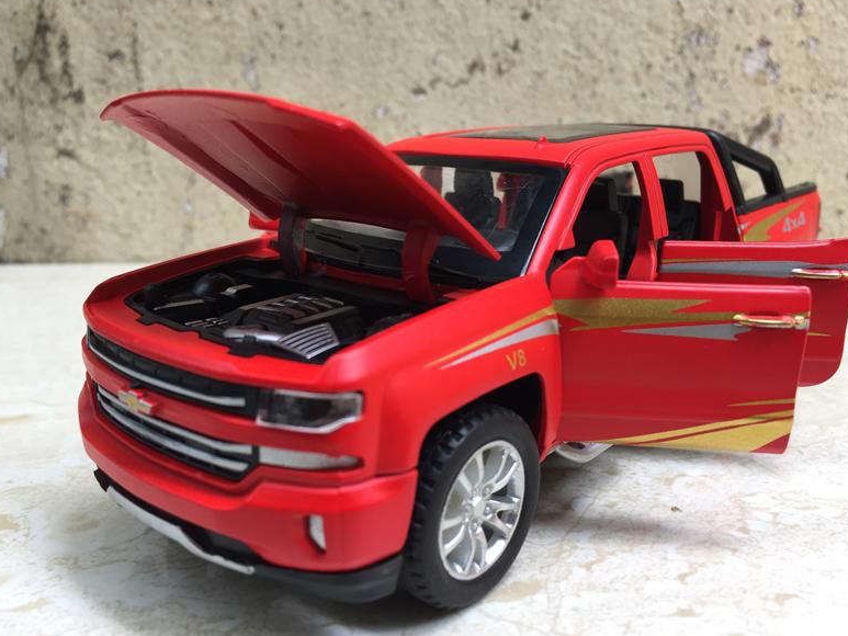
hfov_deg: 60.0
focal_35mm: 30
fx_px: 735
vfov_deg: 46.8
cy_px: 314
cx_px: 432
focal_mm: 4.15
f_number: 2.2
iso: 40
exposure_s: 1/100
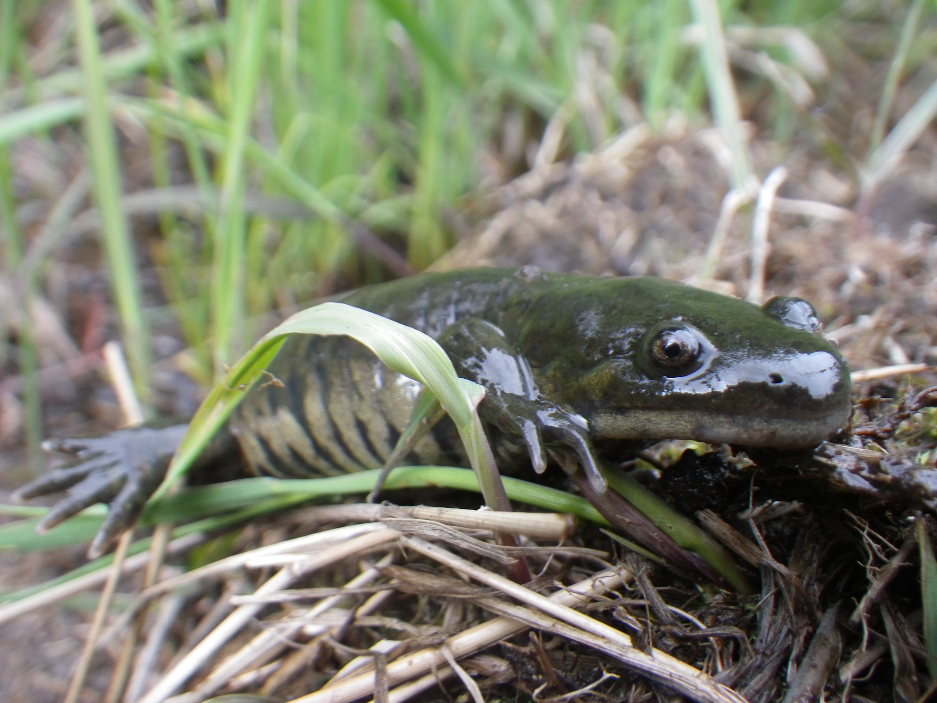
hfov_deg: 54.0
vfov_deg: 41.8
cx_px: 468
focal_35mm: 34
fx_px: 920
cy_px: 352
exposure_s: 1/50
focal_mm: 6.1
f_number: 3.8
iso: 100
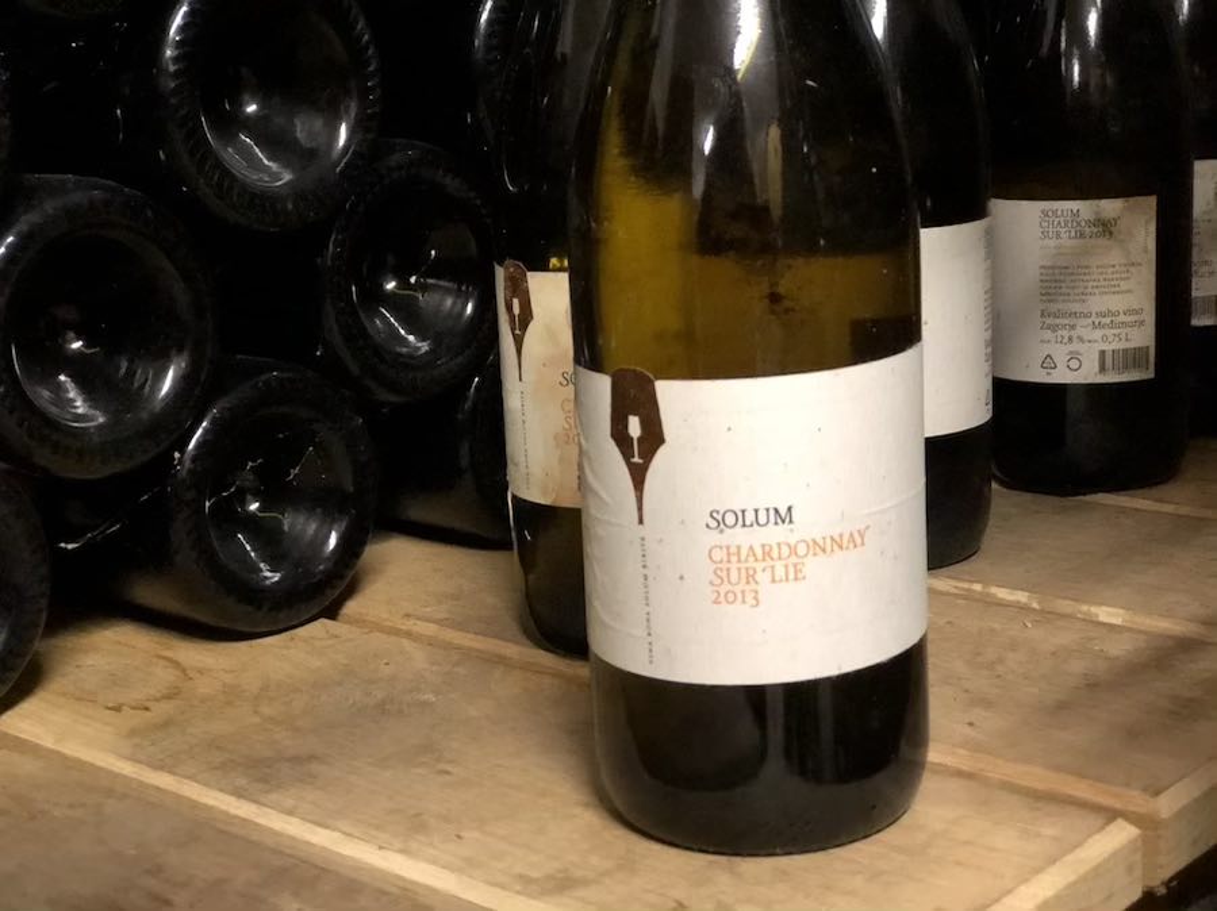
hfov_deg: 33.8
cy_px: 456
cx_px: 608
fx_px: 2003
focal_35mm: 57
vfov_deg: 25.6
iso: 1250
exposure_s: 1/33
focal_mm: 6.6
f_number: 2.8
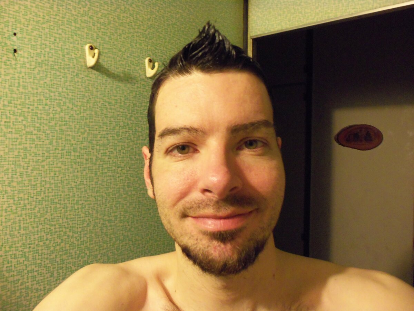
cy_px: 156
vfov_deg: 48.2
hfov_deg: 61.7
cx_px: 207
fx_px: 347
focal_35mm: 29
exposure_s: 1/20
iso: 400
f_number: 3.4
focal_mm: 5.2
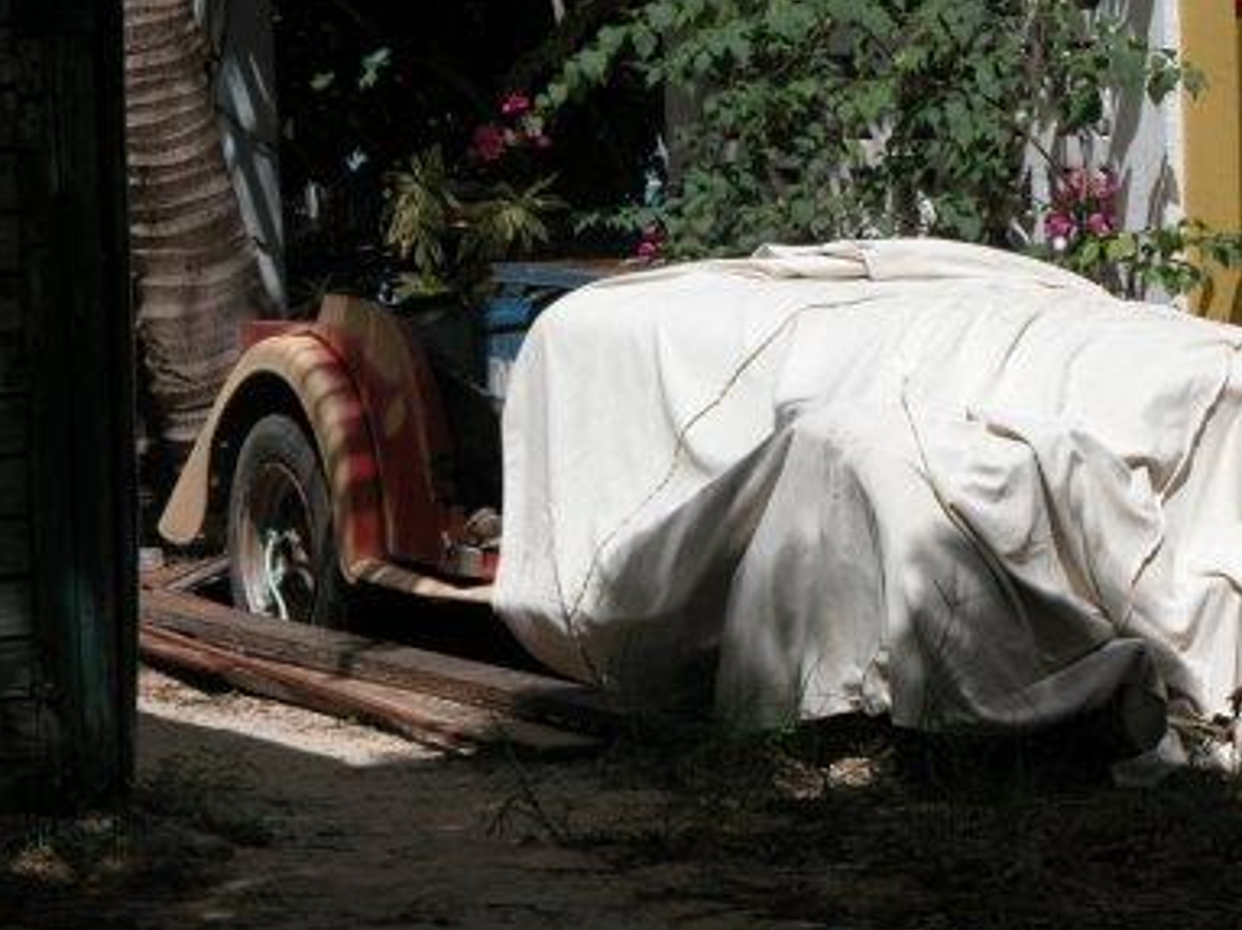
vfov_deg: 8.6
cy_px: 424
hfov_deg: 11.4
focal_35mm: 173
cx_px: 723
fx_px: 6205
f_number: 6.9
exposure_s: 1/557
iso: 100
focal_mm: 37.7
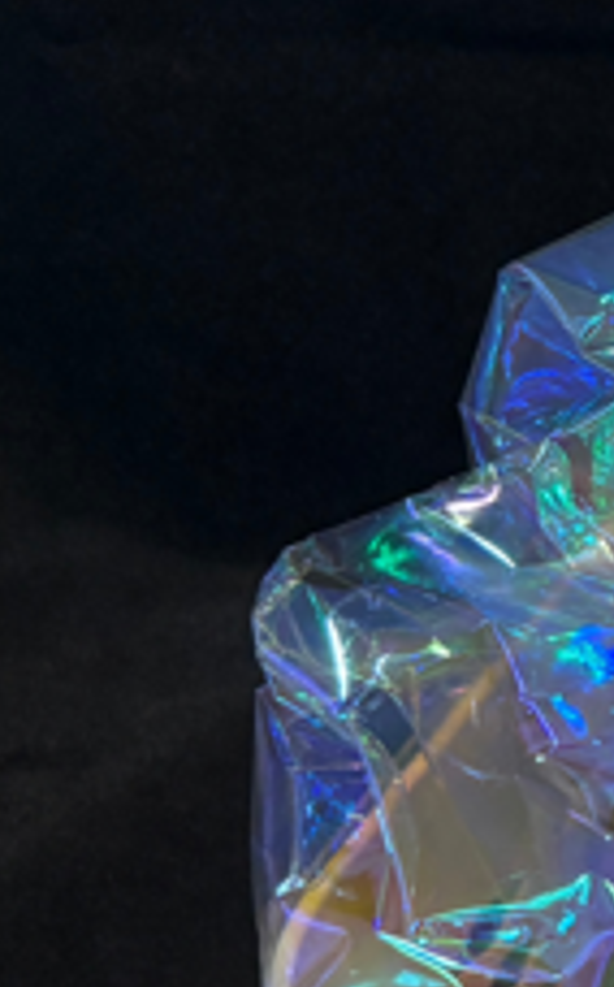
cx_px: 1933
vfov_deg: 19.1
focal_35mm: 109
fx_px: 2926
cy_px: 682
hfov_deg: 9.2
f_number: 1.6
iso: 125
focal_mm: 5.96
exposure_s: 1/60
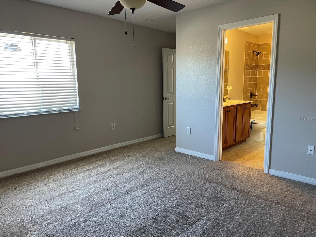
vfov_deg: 53.1
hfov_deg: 67.3
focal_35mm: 26
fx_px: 237
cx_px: 158
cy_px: 118
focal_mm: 4.2
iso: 125
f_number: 1.6
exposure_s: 1/60
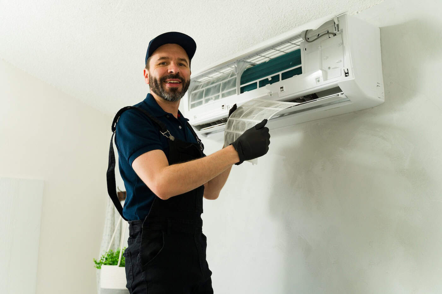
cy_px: 147
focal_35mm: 35
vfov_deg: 37.8
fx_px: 430
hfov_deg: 54.4
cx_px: 221
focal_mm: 35
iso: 800
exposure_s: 1/125
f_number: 2.8
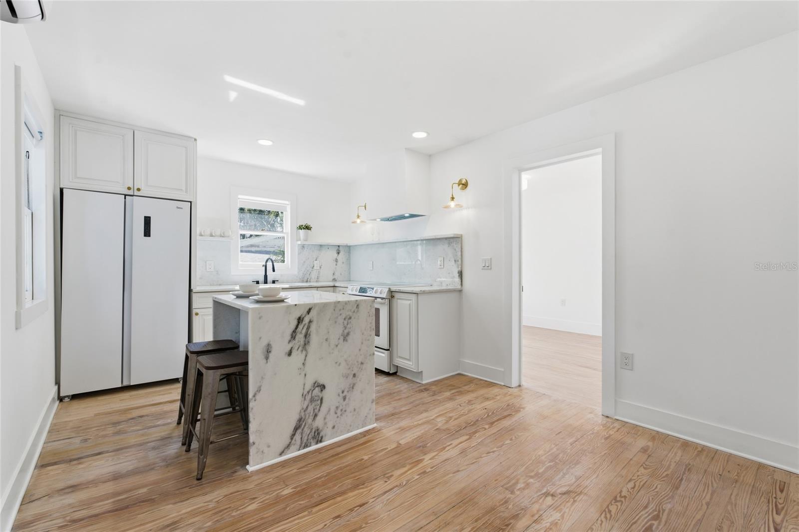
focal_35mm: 16
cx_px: 400
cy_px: 266
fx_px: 366
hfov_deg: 95.0
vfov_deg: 72.0
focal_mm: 16.5
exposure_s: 1/50
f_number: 8
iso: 100
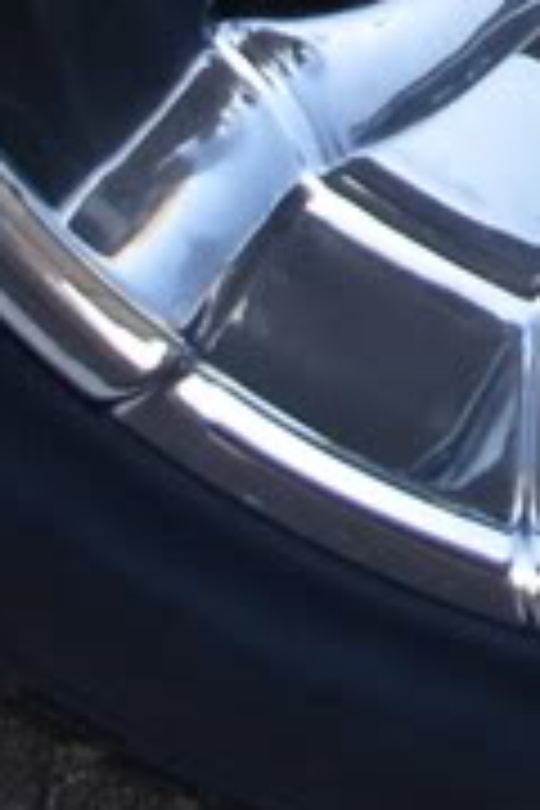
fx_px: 3960
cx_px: 918
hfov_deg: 7.6
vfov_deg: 11.1
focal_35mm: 176
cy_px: -526
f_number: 2.9
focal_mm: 6.3
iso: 79
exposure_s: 1/124
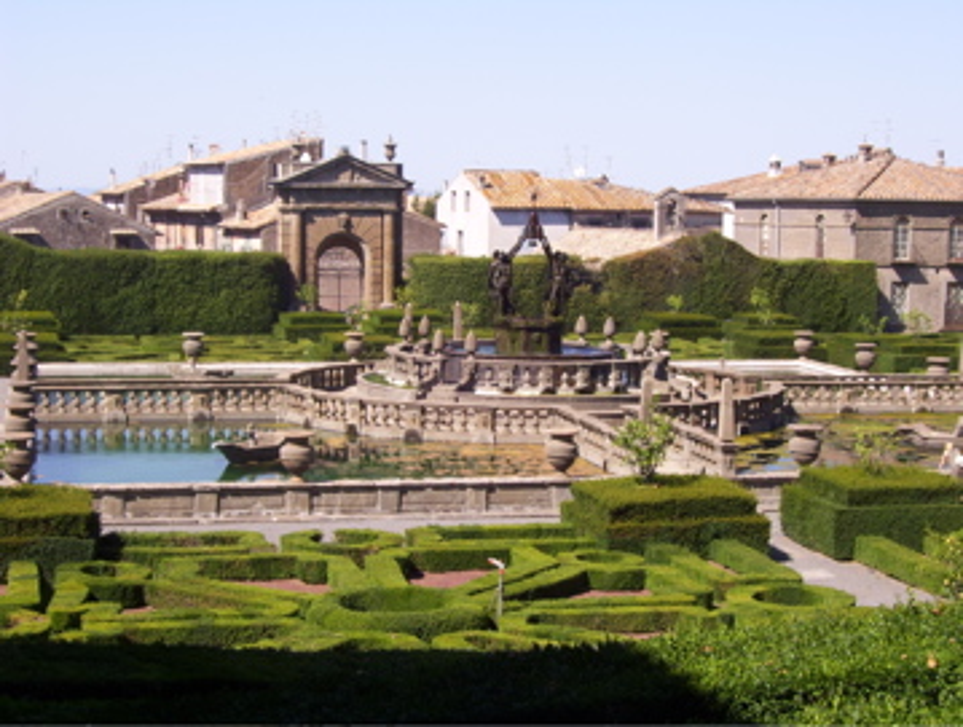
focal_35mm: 70
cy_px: 364
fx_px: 1952
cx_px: 482
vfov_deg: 21.1
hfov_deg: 27.7
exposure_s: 1/250
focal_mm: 11.6
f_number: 6.7
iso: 80
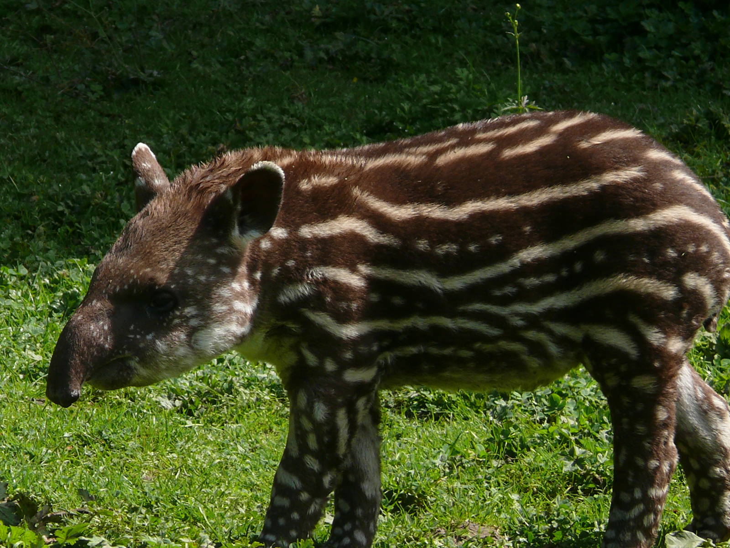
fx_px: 9237
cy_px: 274
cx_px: 365
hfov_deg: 4.5
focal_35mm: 438
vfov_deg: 3.4
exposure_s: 1/200
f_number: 5
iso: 100
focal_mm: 52
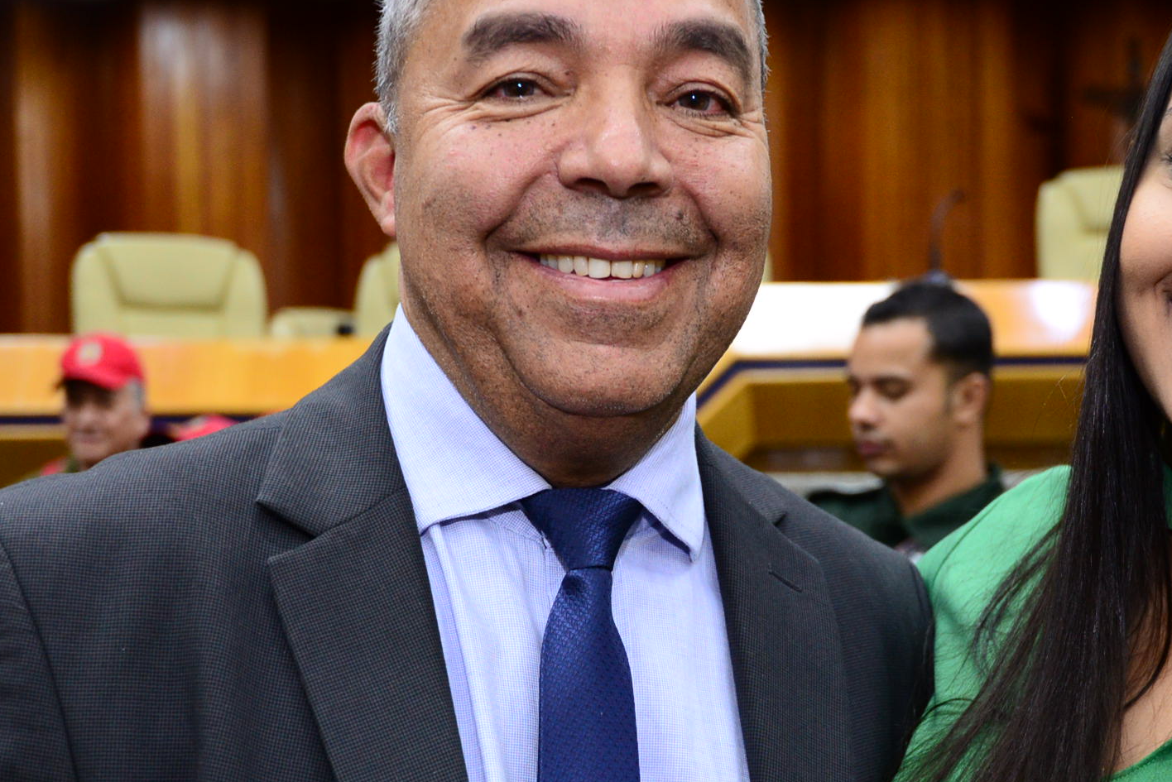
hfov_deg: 29.6
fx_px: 2214
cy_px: 577
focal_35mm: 68
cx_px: 702
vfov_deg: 19.9
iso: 1600
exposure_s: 1/60
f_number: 4
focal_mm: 32
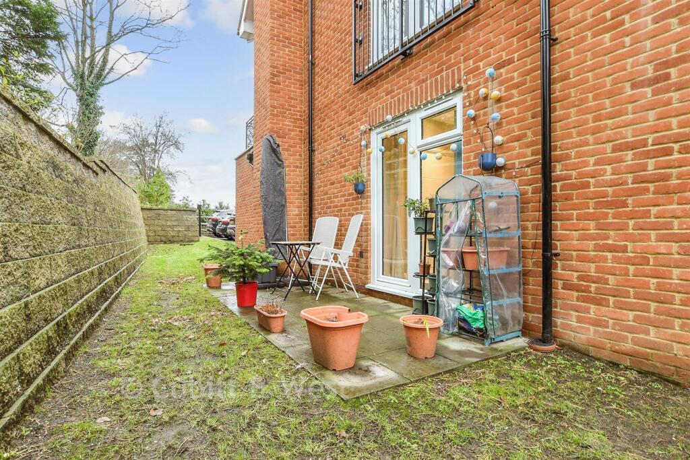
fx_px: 345
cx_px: 345
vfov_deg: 67.4
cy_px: 230
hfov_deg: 90.0
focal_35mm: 18
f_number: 8
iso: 160
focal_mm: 12
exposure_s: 1/2
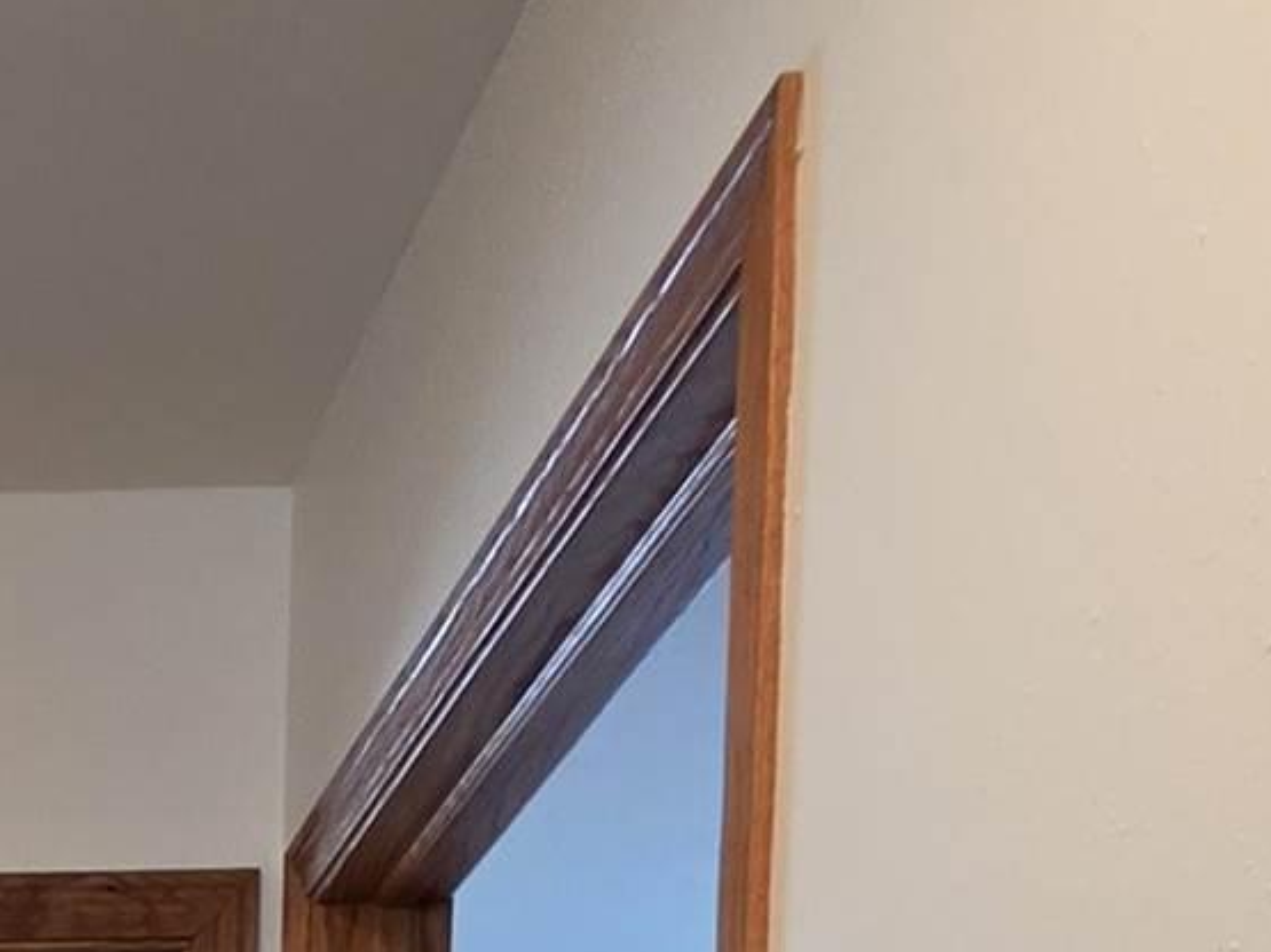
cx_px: -515
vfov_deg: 14.2
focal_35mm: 72
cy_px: 2252
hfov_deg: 23.0
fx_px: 2643
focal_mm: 2.2
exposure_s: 1/60
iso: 160
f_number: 1.9
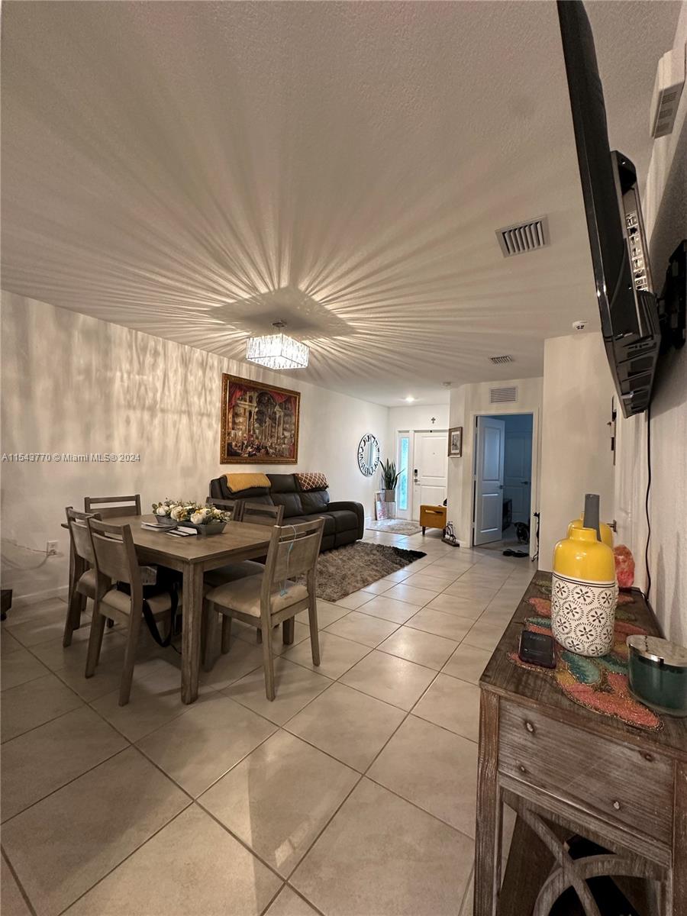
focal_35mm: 14
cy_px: 458
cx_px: 344
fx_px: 370
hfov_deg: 85.7
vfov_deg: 102.1
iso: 320
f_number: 2.2
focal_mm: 2.22
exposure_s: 1/60
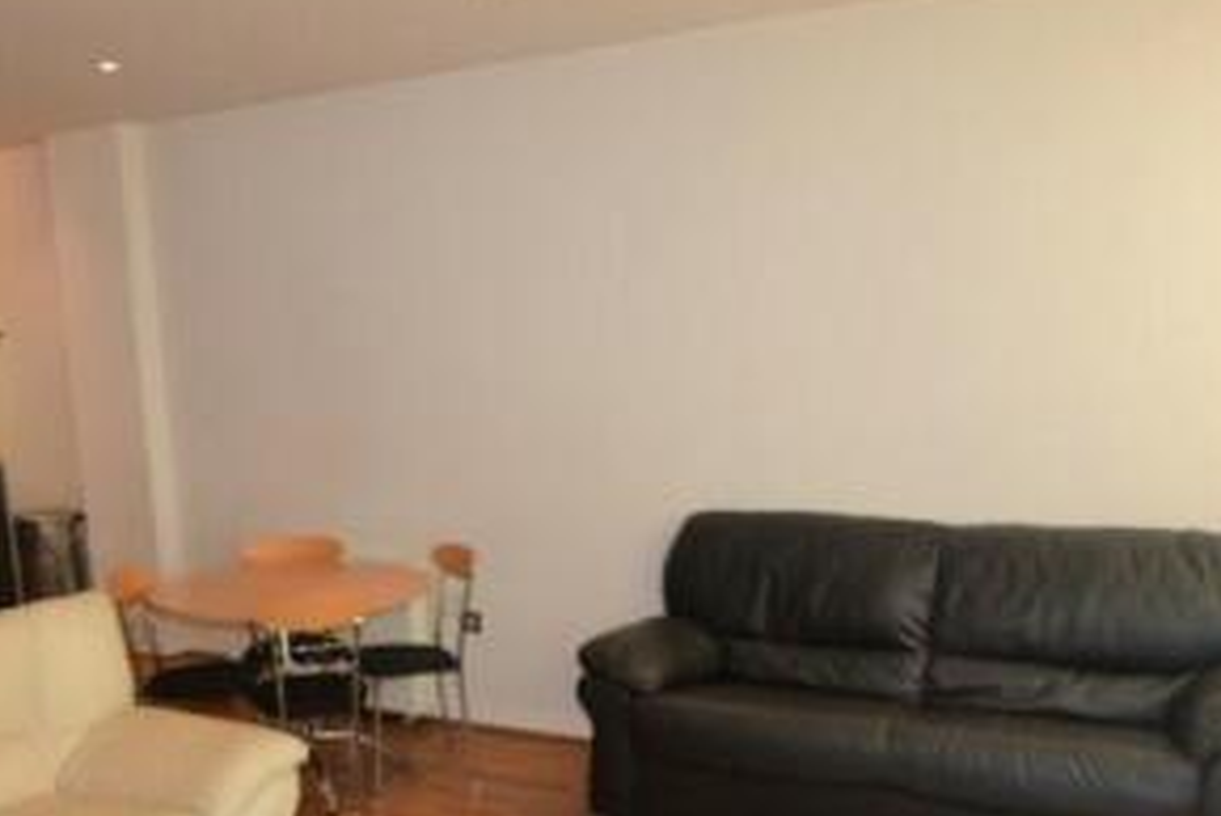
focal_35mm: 34
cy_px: 662
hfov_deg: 55.4
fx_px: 1154
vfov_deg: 37.4
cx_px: 492
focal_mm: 10
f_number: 3.5
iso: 400
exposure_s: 1/60
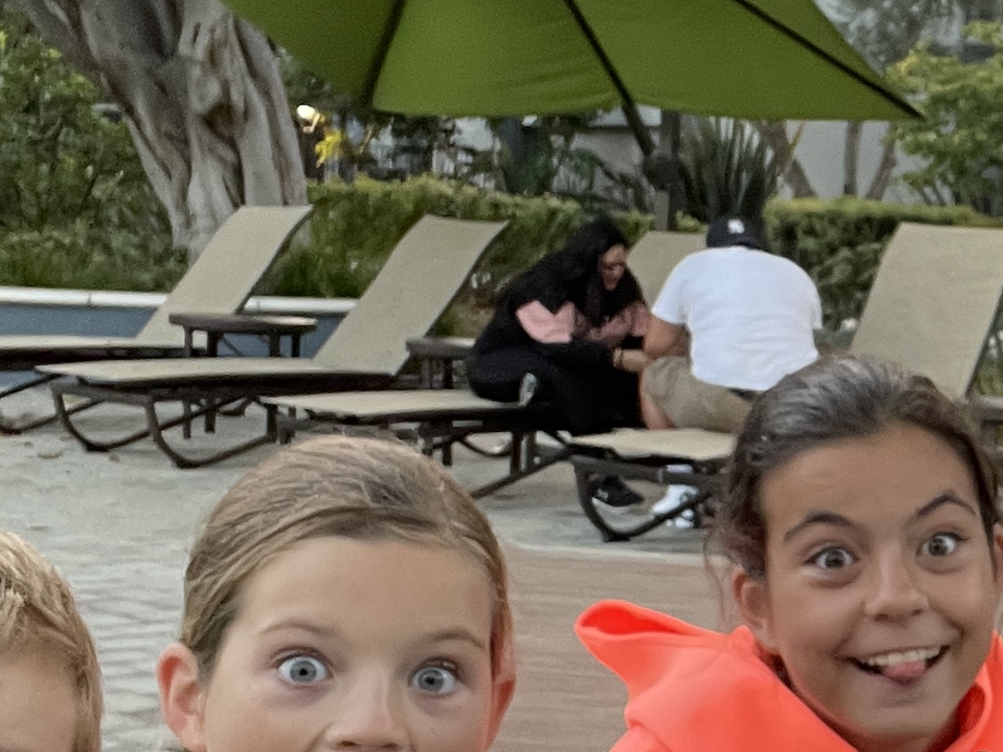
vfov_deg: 17.3
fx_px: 2463
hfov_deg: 21.6
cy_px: 486
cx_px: 1150
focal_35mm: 85
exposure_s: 1/60
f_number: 2.2
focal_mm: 2.71
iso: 160
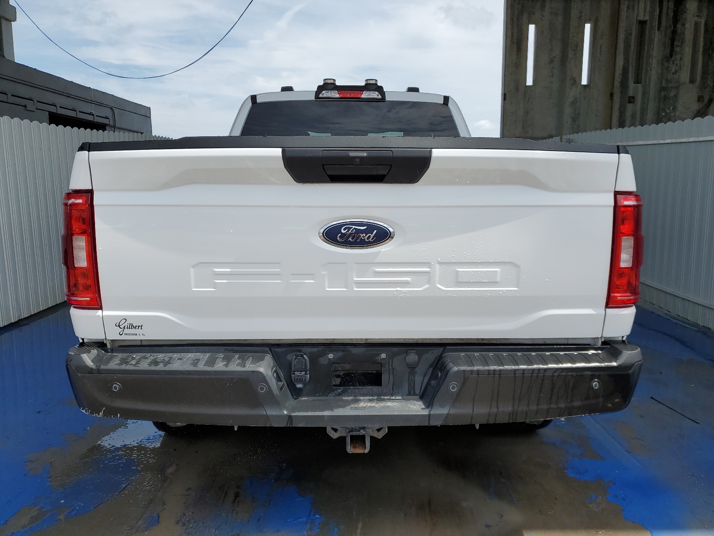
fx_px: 536
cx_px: 357
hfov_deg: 67.3
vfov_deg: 53.1
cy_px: 268
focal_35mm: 26
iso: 50
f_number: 1.5
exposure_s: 1/3333
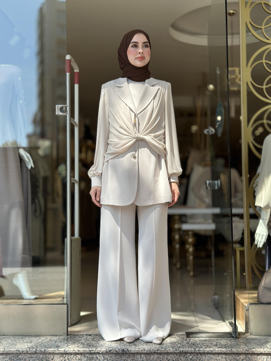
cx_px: 136
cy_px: 180
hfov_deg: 30.3
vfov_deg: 39.7
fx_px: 501
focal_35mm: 48
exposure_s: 1/1953
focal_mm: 6.86
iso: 80
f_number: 1.78
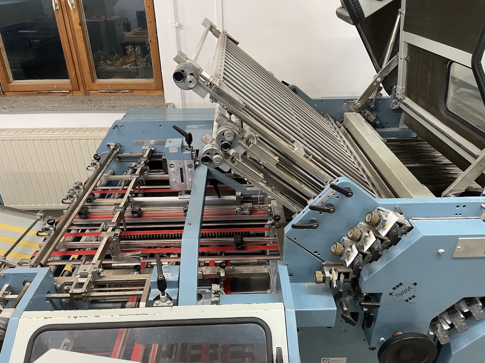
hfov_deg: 67.3
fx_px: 364
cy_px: 182
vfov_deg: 53.0
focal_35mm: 26
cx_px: 242
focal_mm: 4.2
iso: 200
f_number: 1.6
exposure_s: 1/50
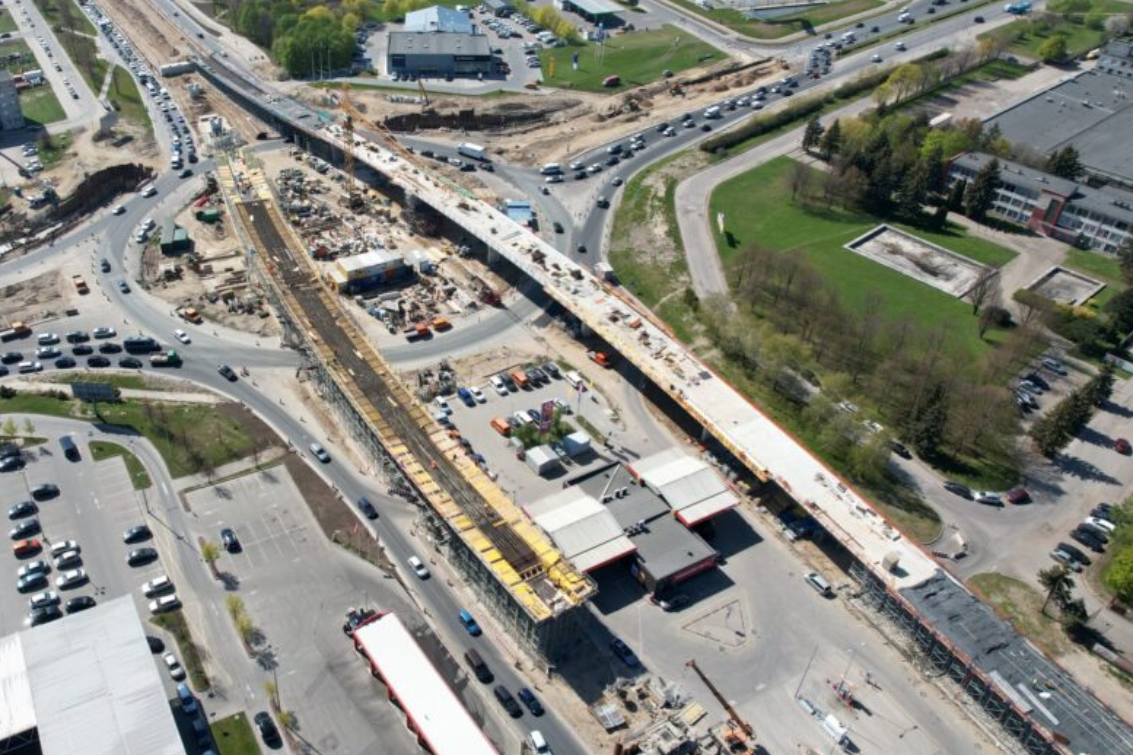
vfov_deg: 44.9
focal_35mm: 29
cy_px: 335
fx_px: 913
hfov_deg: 62.6
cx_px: 414
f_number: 2.8
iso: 100
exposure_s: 1/1500
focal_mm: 8.38
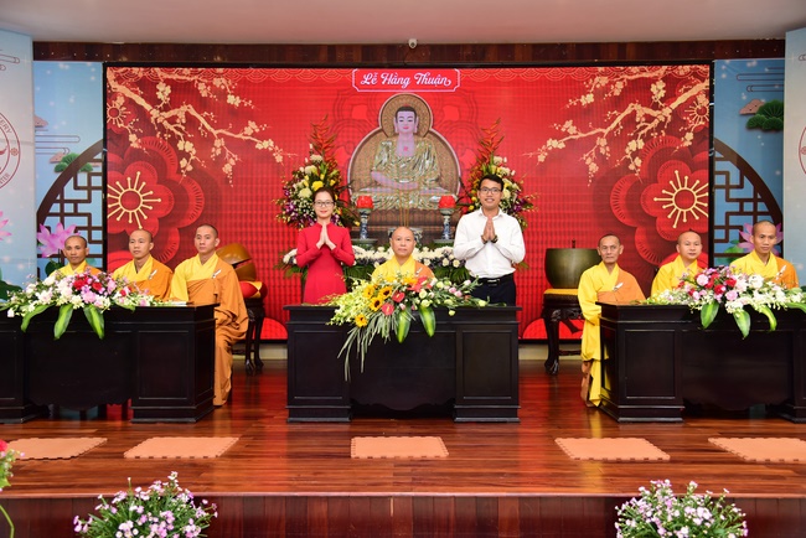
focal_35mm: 38
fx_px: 851
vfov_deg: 35.1
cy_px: 269
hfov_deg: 50.7
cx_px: 403
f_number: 4
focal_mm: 38
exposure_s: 1/60
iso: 800
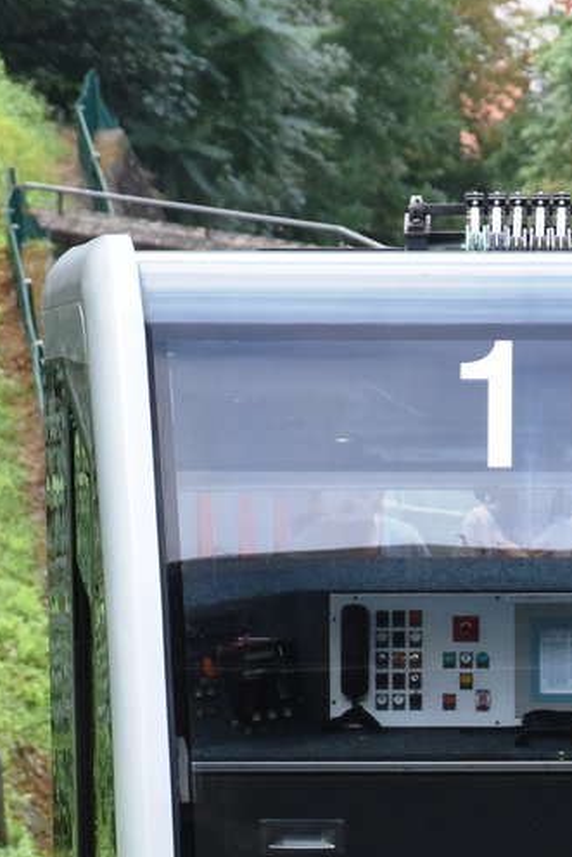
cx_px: 349
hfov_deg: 3.6
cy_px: 721
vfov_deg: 5.4
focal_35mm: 381
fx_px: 9078
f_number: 5.6
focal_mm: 105
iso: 800
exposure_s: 1/320
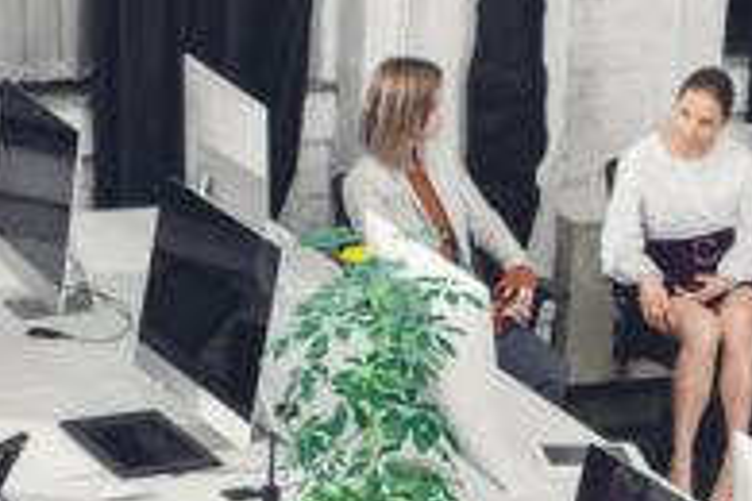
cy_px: 869
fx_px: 3050
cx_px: 328
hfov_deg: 14.1
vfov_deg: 9.0
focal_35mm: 146
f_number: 3.2
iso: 64
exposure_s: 1/200
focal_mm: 38
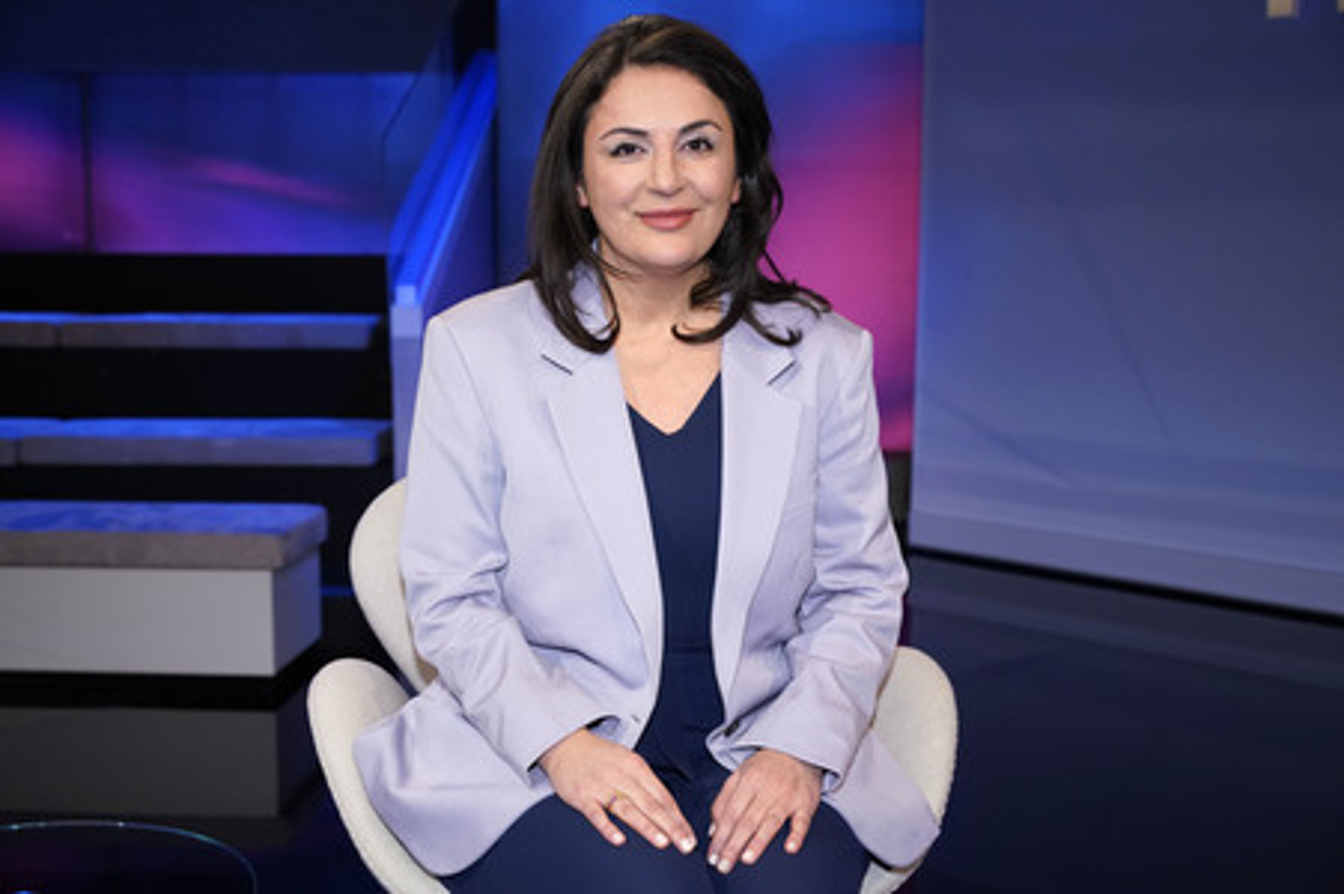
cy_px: 447
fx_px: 1753
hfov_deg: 41.9
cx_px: 672
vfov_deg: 28.6
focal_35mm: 47
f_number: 5
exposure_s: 1/125
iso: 1600
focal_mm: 47
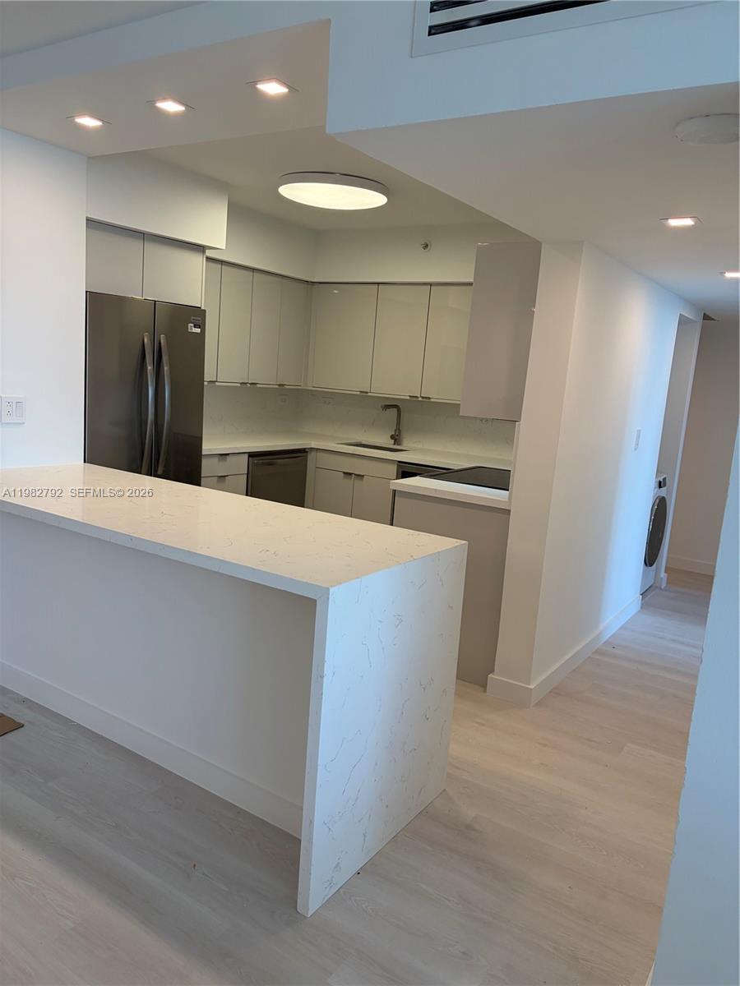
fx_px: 741
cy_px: 493
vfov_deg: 67.3
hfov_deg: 53.1
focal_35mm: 26
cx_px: 370
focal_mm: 5.96
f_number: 1.6
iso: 100
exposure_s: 1/217
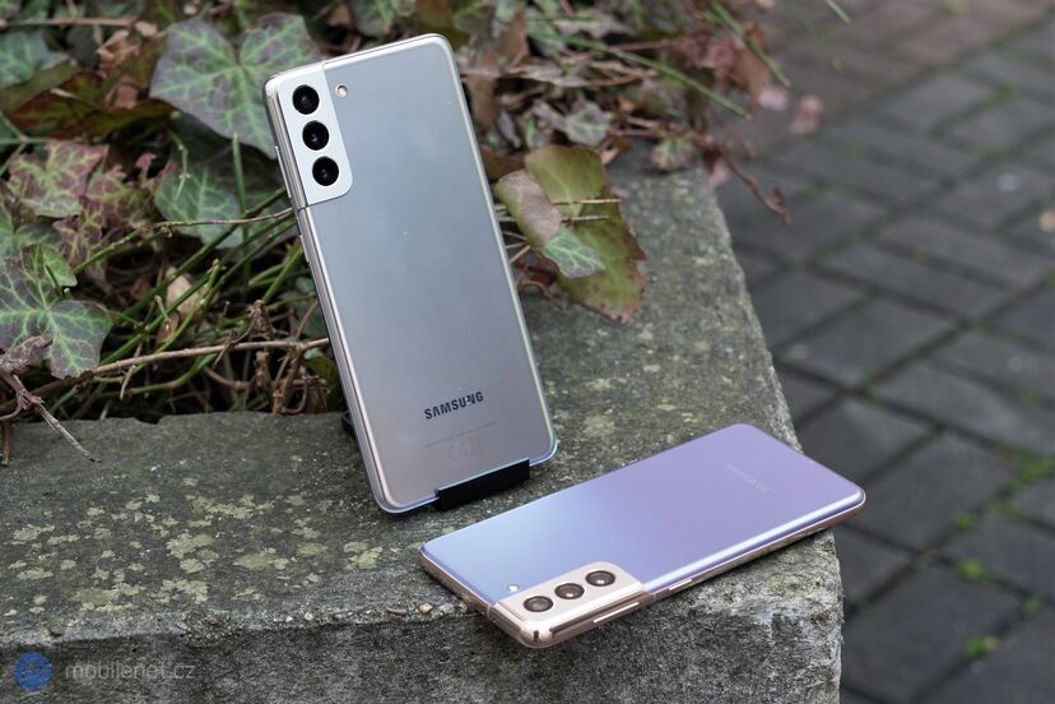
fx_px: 1963
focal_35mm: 67
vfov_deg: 20.3
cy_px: 352
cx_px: 528
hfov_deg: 30.1
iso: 800
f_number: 7.1
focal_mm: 67
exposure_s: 1/125
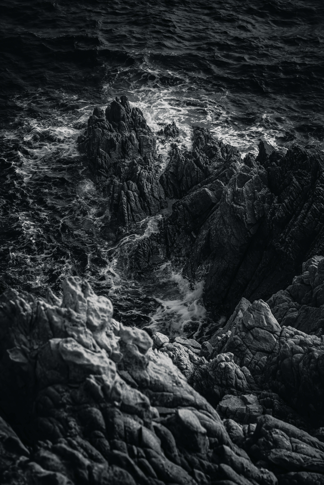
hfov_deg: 19.5
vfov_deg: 28.8
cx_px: 162
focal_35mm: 70
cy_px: 242
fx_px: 945
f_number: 5.6
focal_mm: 70
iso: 100
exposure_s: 1/125
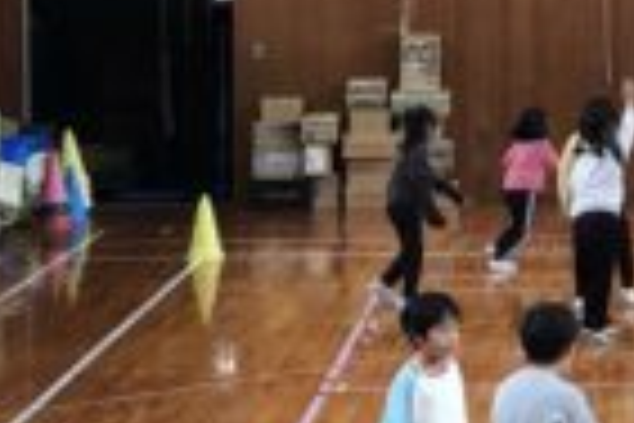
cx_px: 796
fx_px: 2976
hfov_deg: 11.9
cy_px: 52
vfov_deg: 8.1
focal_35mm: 169
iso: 25
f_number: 1.8
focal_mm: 3.99
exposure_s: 1/30
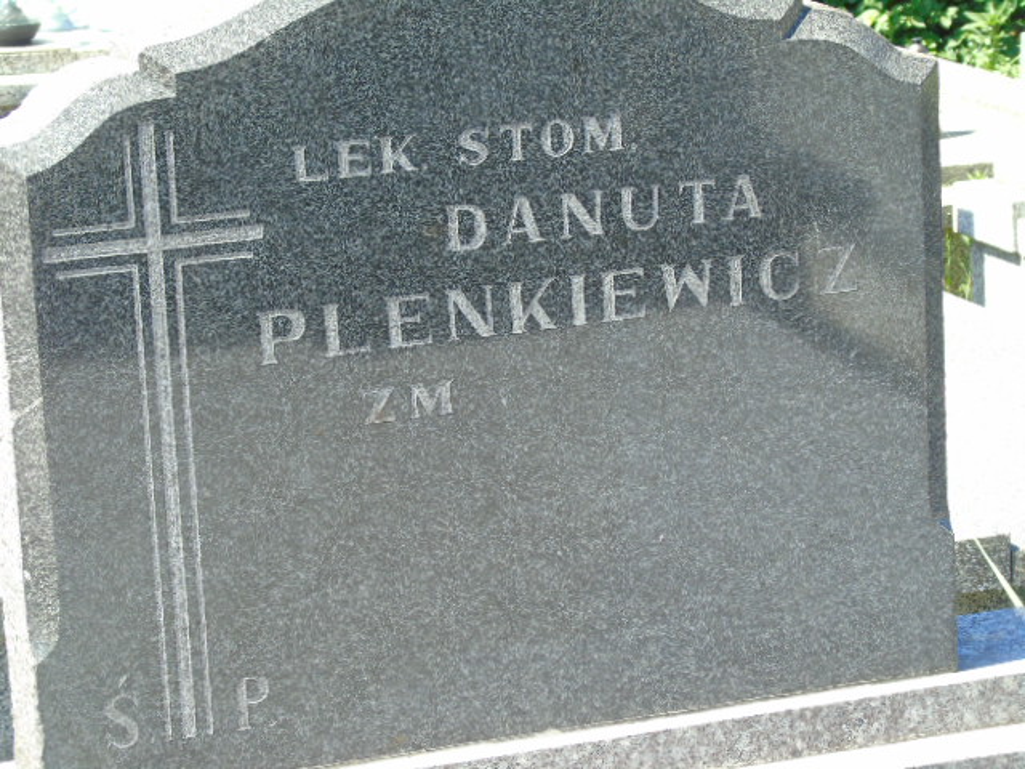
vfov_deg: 13.7
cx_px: 512
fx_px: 3198
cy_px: 384
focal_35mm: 108
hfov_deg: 18.2
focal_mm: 19
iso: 80
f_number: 4.4
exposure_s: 1/100
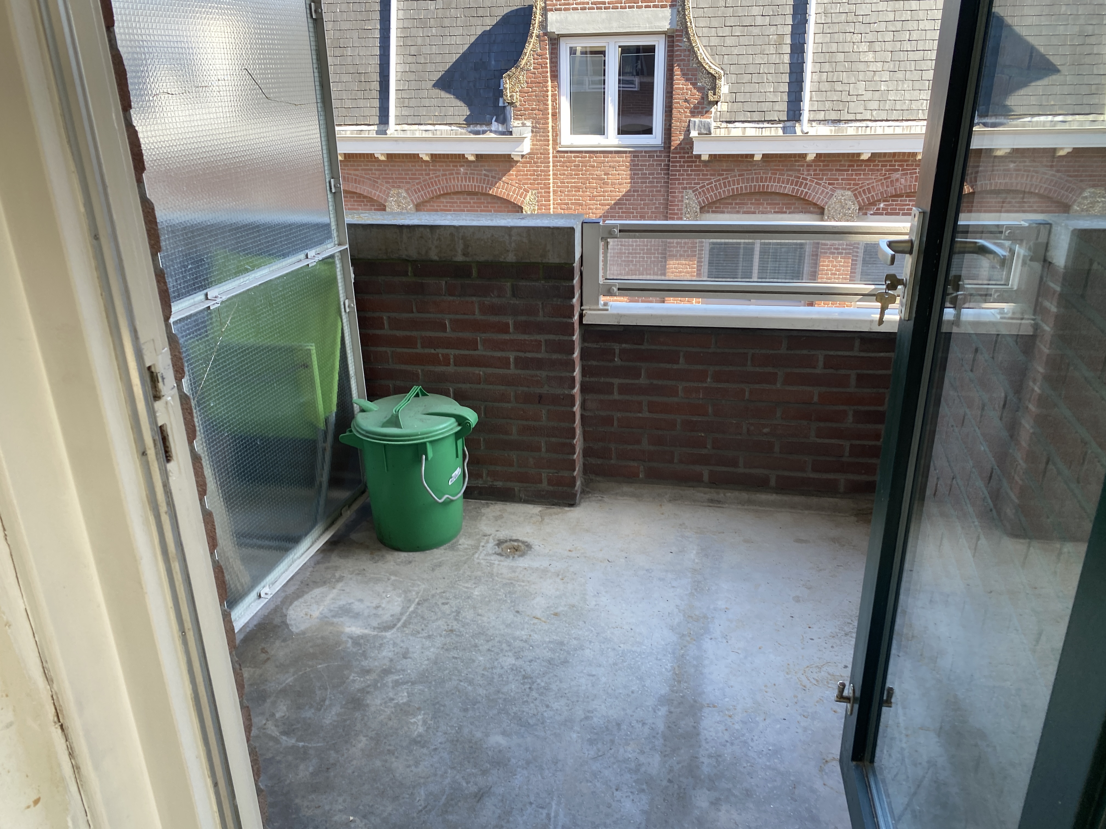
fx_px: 831
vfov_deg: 53.1
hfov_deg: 67.3
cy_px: 414
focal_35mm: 26
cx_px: 553
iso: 32
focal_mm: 4.25
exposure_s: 1/131
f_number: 1.8
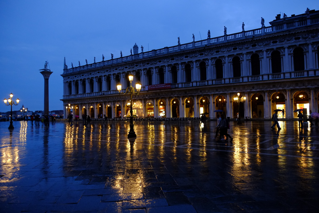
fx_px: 248
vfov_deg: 46.4
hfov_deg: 65.5
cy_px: 106
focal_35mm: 28
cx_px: 160
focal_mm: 18.5
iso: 1600
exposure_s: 1/30
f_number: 3.5
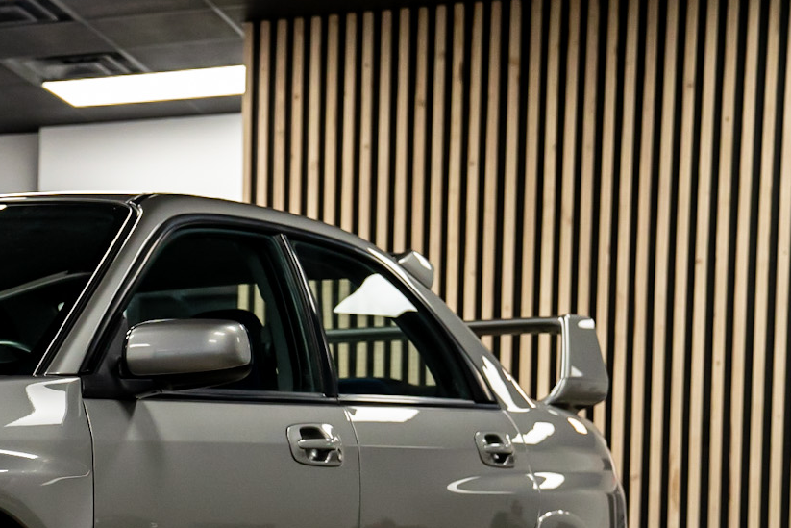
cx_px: -150
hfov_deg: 18.9
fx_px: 2241
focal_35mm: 102
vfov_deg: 13.1
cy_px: 603
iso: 2000
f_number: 3.2
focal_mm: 41
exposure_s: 1/160
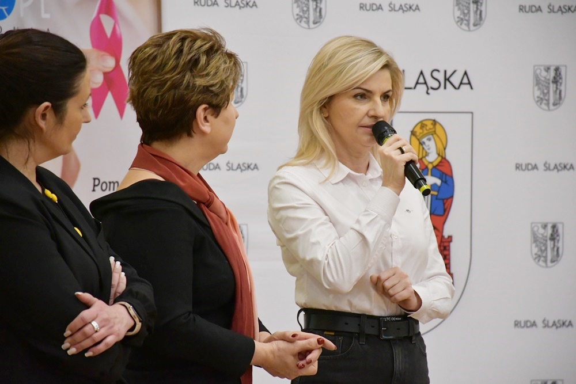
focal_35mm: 210
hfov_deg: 9.8
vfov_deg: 6.5
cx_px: 288
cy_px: 192
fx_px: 3360
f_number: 5.6
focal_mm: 140
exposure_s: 1/250
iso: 5600
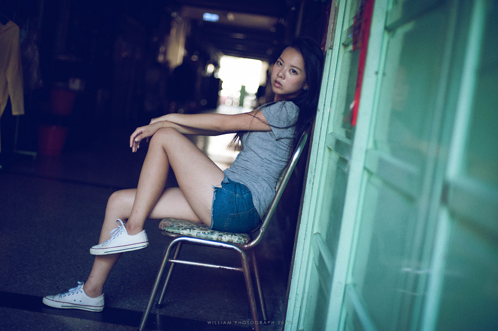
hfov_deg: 39.6
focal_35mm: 50
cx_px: 249
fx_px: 691
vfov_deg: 26.9
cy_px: 166
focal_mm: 50
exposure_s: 1/125
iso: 320
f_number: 1.8
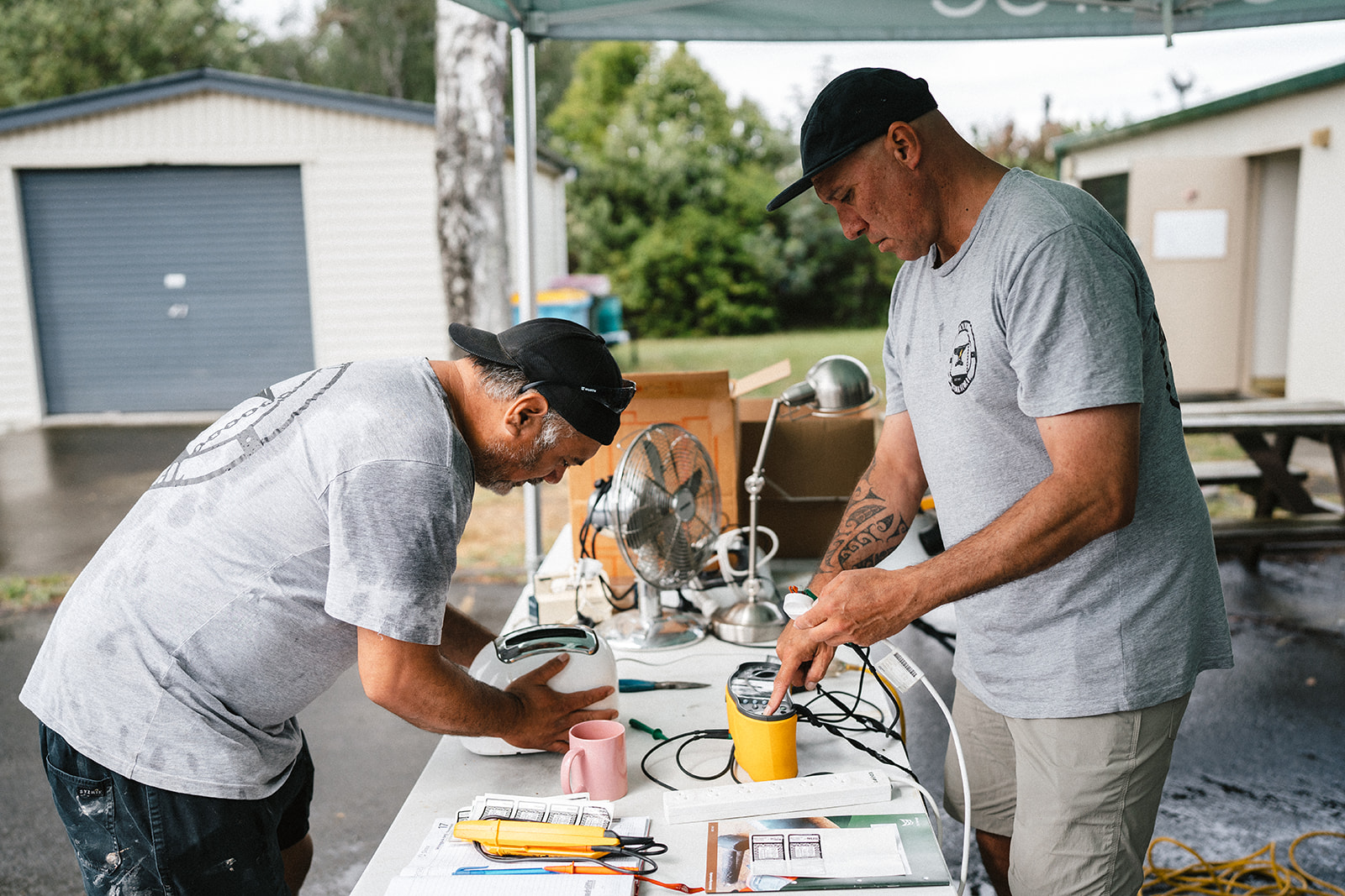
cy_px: 448
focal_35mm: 35
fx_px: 1308
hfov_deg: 54.4
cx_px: 672
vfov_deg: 37.9
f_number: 2
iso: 200
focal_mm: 35
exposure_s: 1/1600
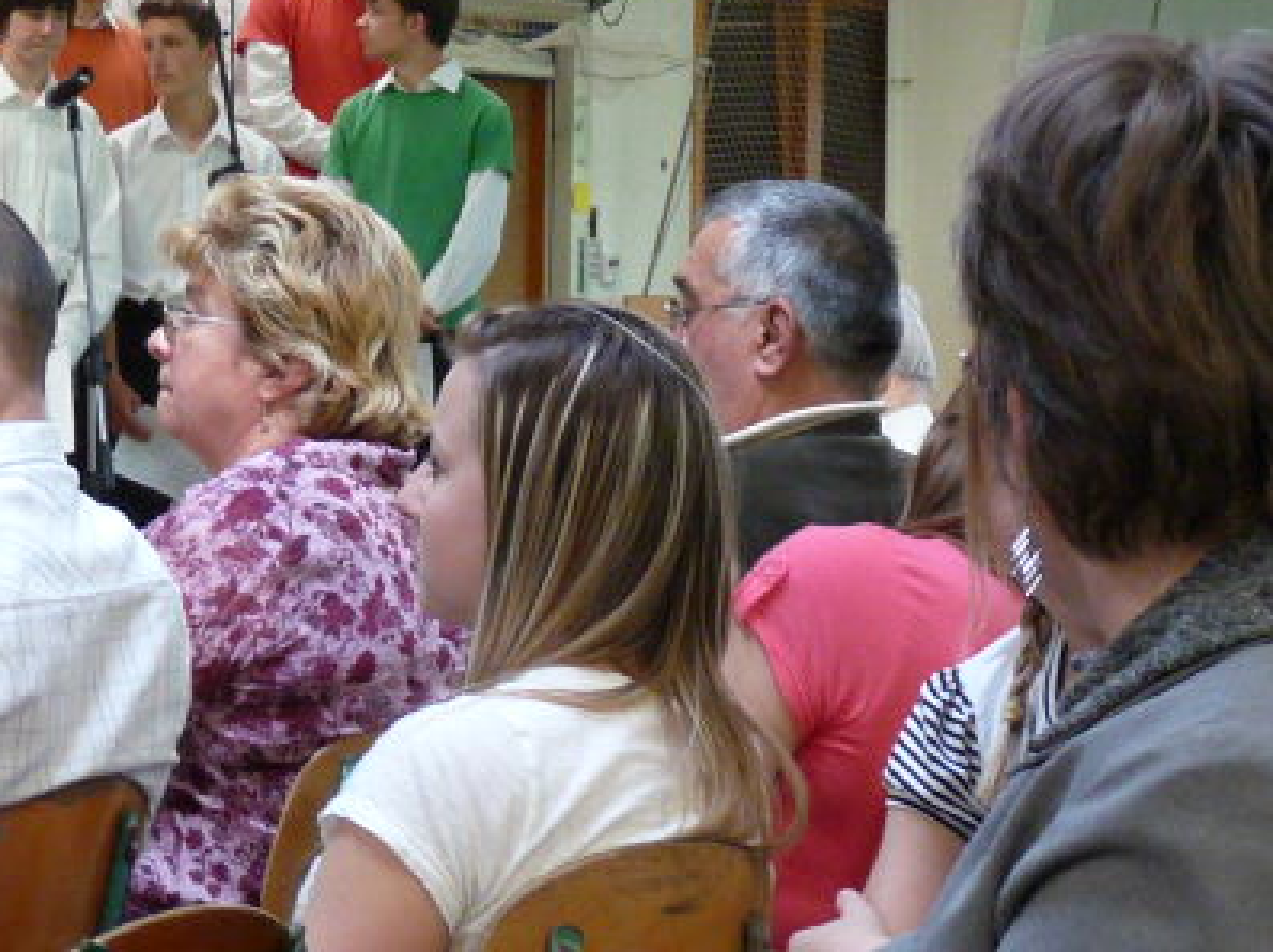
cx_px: 712
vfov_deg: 9.1
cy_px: 593
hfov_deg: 12.1
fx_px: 5989
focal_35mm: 163
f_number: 3.2
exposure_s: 1/30
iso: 320
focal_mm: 10.4
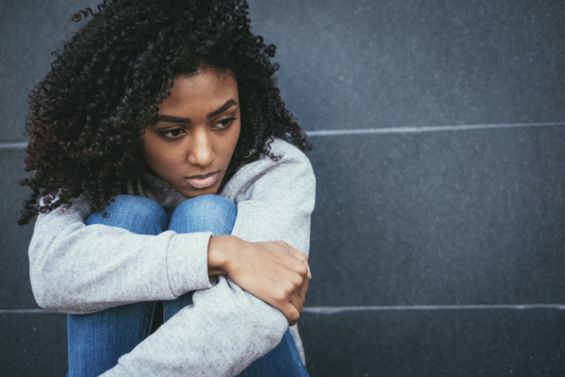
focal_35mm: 53
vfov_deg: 25.5
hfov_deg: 37.5
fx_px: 832
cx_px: 282
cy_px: 188
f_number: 2
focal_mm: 35
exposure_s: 1/420
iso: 200
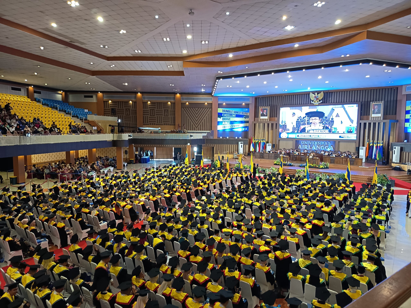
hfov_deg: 71.6
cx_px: 206
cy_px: 154
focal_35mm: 24
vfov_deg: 56.8
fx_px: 285
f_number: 1.7
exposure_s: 1/25
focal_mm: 5.27
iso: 785
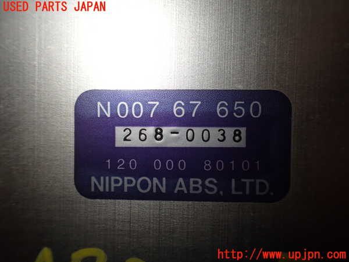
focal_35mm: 30
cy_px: 131
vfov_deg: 46.8
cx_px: 174
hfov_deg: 60.0
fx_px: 302
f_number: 2.3
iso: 100
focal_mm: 5.4
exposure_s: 1/200
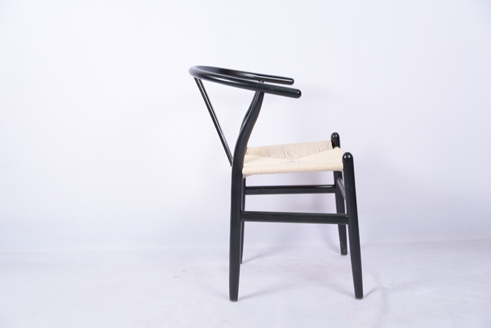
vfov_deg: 26.0
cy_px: 164
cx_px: 246
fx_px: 710
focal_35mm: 52
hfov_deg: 38.2
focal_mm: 52
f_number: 4.2
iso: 125
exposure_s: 1/10
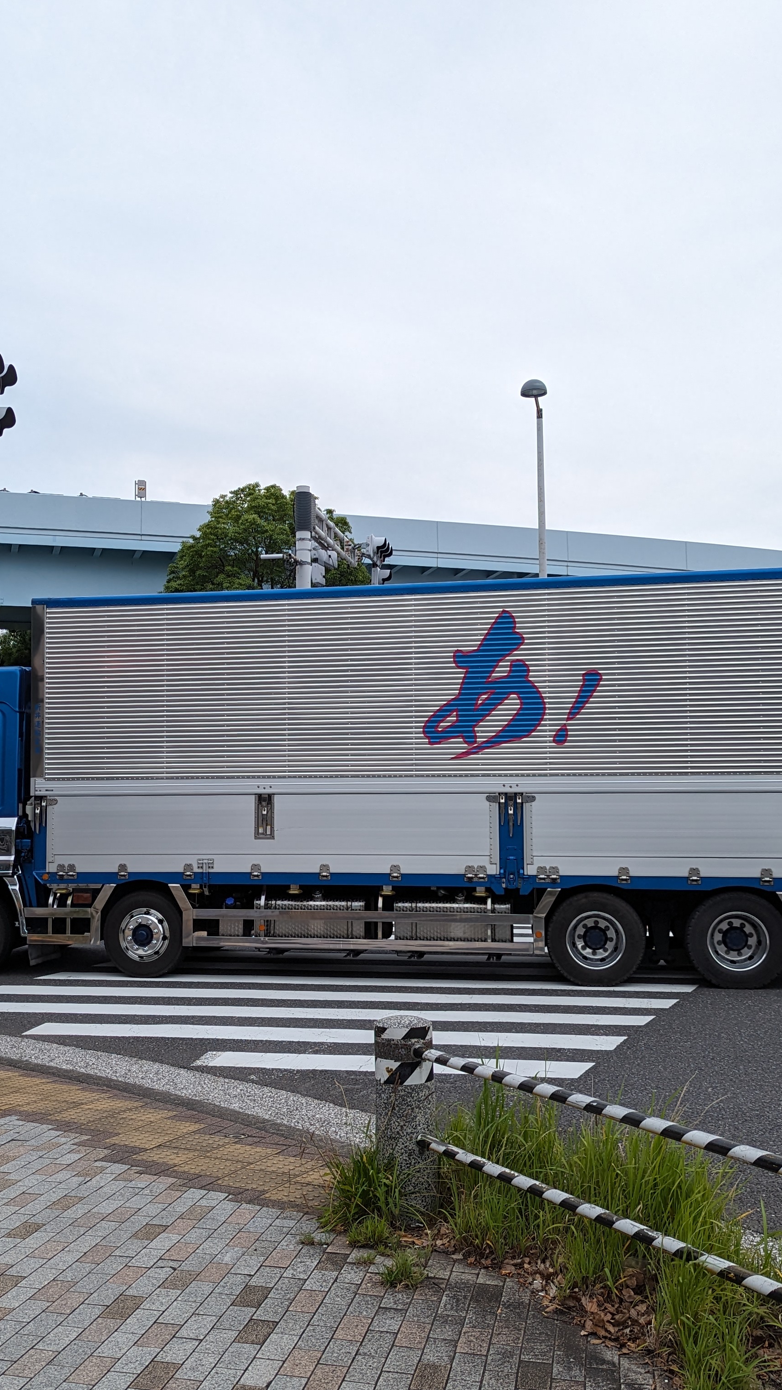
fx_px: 1290
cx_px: 292
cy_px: 697
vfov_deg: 56.6
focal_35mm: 35
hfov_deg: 33.6
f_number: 1.85
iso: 52
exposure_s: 1/1795
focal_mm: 6.81
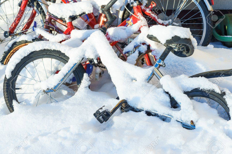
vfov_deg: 15.2
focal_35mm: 90
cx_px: 116
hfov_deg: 22.6
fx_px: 580
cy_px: 77
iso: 100
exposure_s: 1/160
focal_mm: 90
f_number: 8
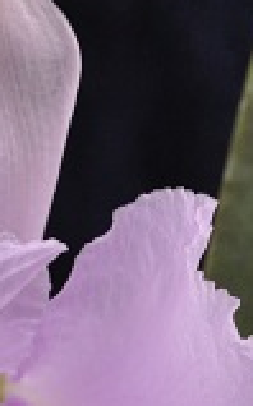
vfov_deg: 4.7
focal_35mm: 450
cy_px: 477
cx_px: 256
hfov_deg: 2.9
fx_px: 4978
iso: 1600
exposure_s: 1/125
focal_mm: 78
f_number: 13
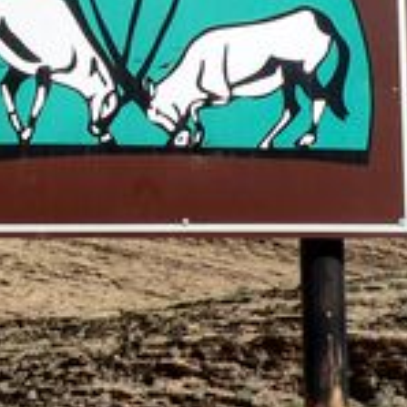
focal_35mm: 139
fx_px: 1849
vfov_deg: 12.5
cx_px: -243
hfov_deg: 11.9
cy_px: 51
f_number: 5.6
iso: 80
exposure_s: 1/500
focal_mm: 7.8
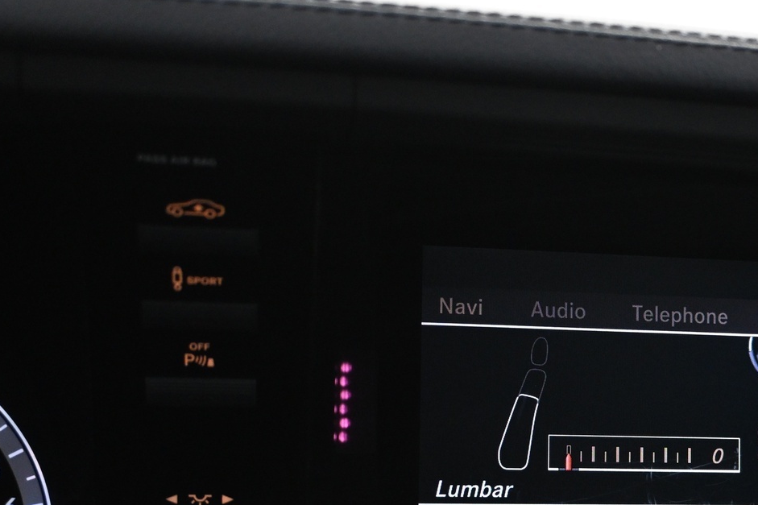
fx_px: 1332
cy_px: 401
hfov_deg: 31.1
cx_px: 584
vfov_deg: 21.2
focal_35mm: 63
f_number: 4.2
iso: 2500
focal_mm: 24.5
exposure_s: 1/40
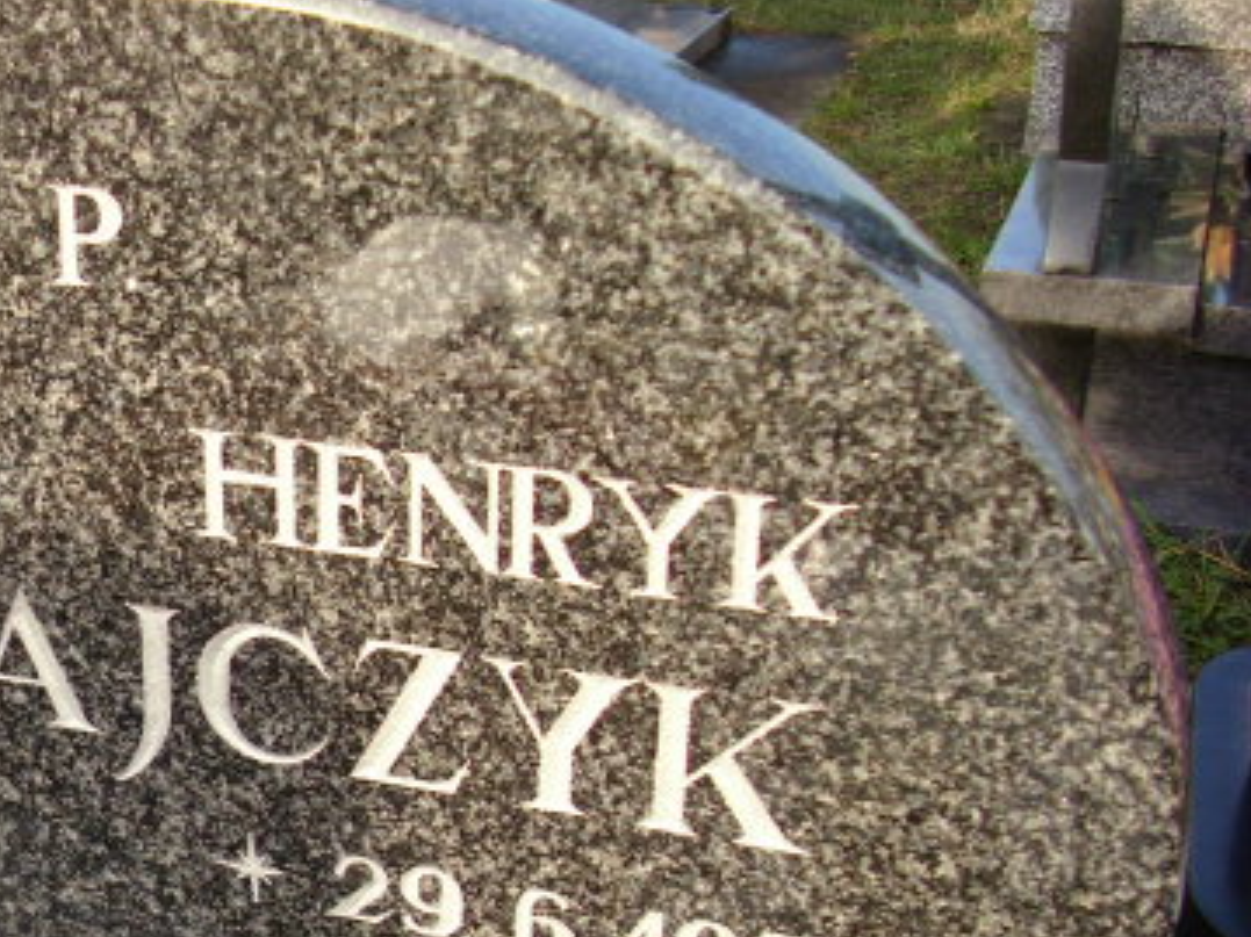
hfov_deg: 28.4
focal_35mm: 66
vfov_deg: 21.9
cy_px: 777
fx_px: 2384
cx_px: 143
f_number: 2.8
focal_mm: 6.2
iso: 50
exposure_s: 1/260
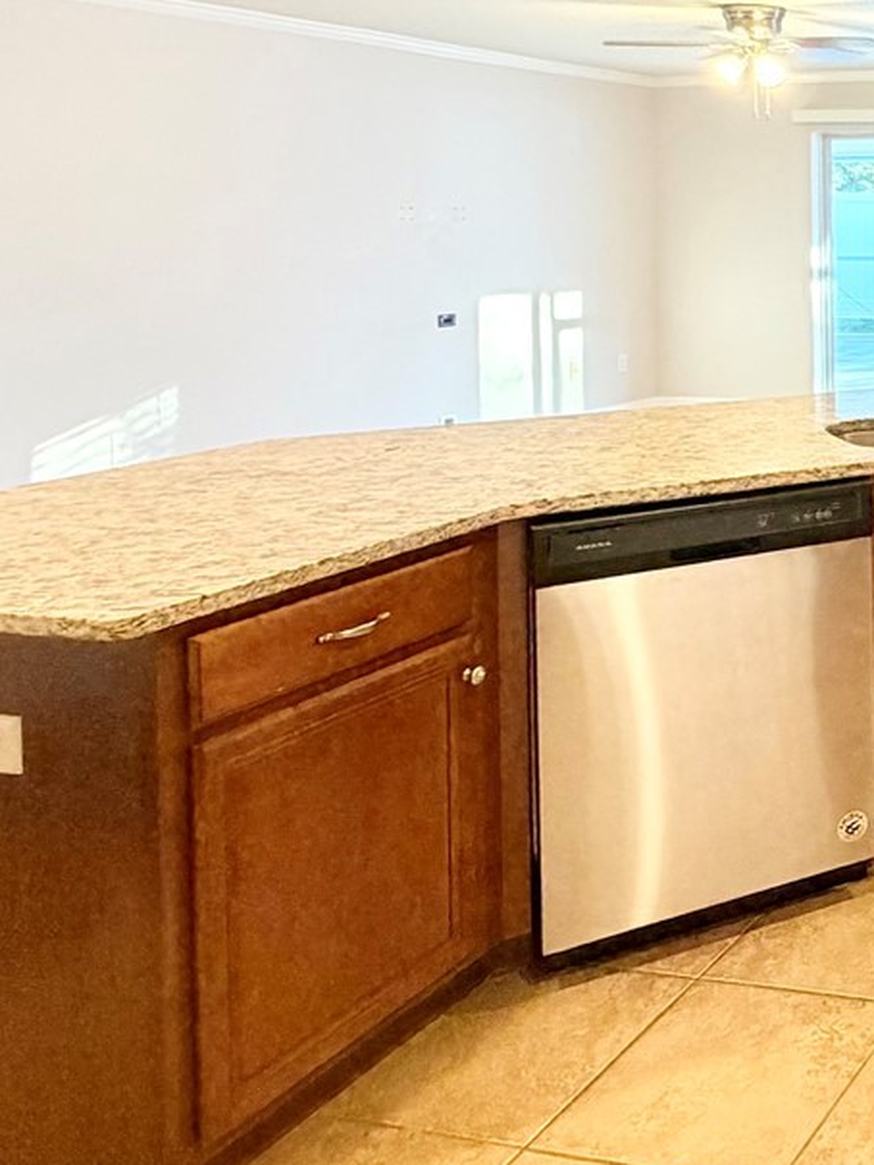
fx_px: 1245
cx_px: 1263
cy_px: 241
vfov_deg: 47.5
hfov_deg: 28.1
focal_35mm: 37
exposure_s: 1/60
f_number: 2.2
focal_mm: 2.22
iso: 320
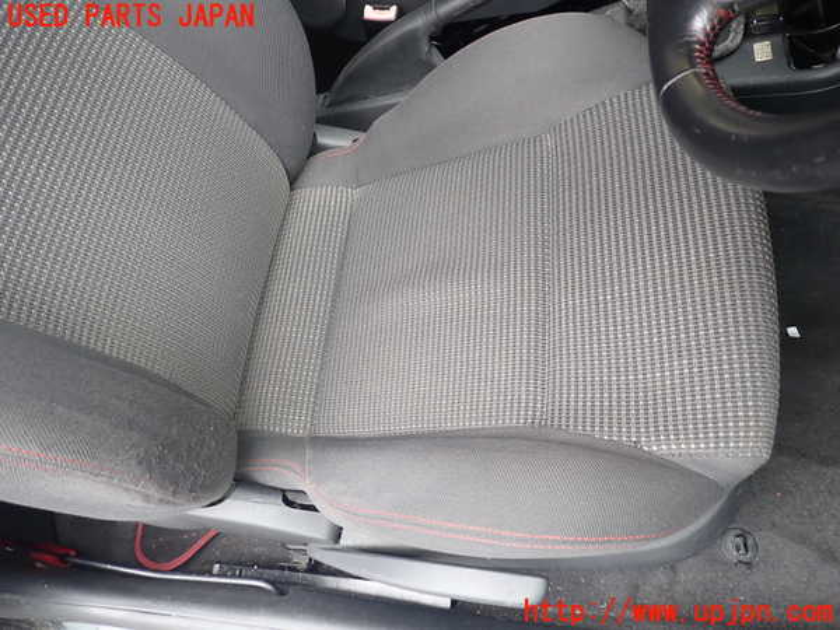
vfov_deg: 54.9
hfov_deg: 69.4
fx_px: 607
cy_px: 315
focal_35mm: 25
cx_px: 420
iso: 100
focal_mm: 4.5
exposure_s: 1/100
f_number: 2
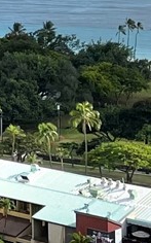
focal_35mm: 187
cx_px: -401
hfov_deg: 6.1
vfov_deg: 10.9
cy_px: -80
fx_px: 1234
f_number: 1.6
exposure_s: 1/2899
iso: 50
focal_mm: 5.1
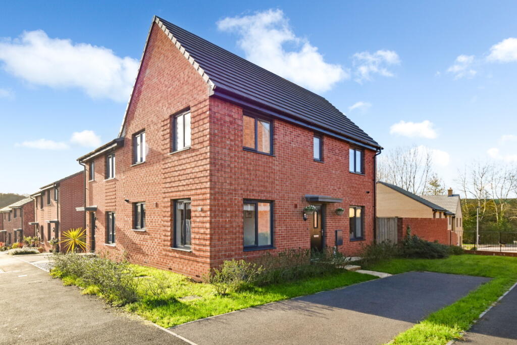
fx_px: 280
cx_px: 258
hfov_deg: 85.4
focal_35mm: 20
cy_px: 172
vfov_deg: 63.2
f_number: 7.1
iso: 200
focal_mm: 13
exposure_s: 1/250
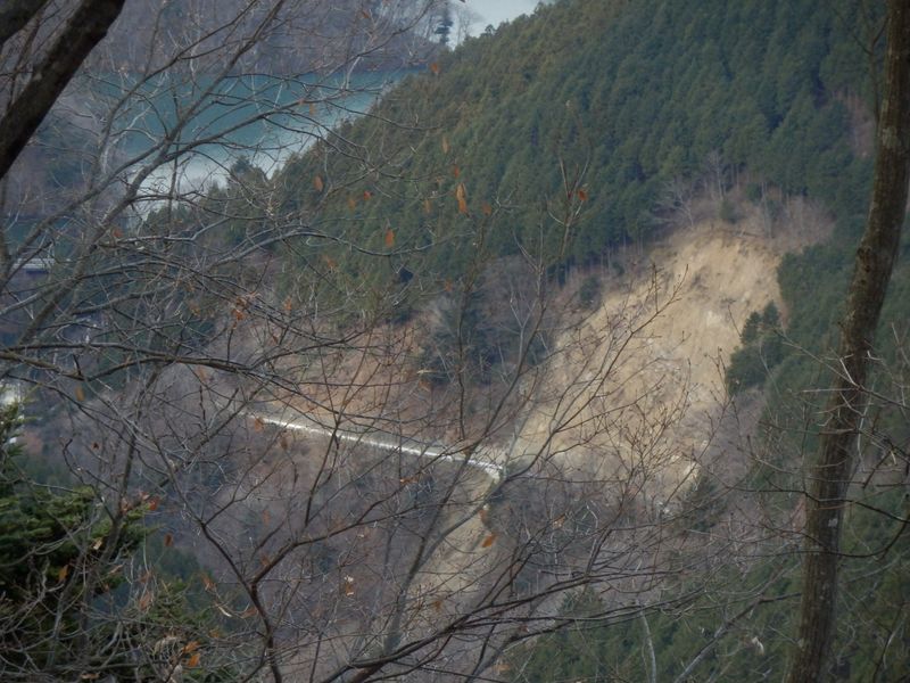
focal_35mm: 240
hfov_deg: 8.2
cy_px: 342
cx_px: 455
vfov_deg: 6.2
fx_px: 6309
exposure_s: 1/250
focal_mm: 42.5
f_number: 5.8
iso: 320
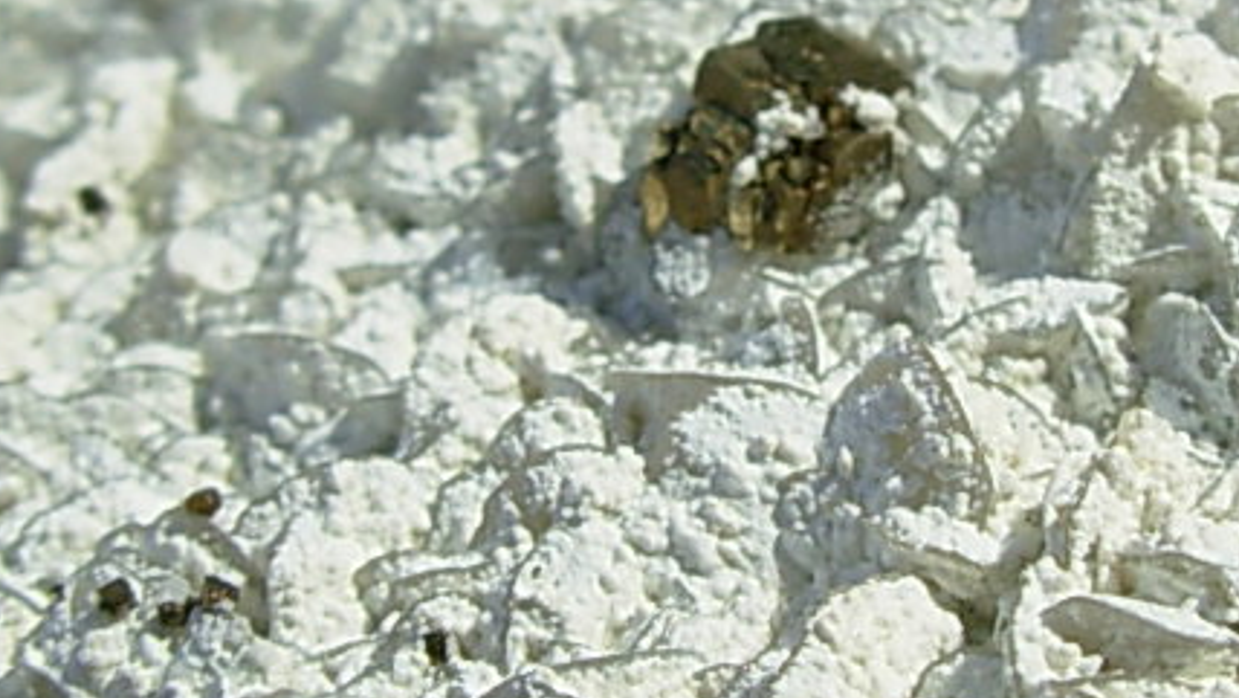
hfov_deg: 21.3
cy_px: 110
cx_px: 973
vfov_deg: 12.2
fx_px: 3253
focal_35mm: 99
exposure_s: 1/470
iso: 50
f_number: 4.9
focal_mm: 6.3
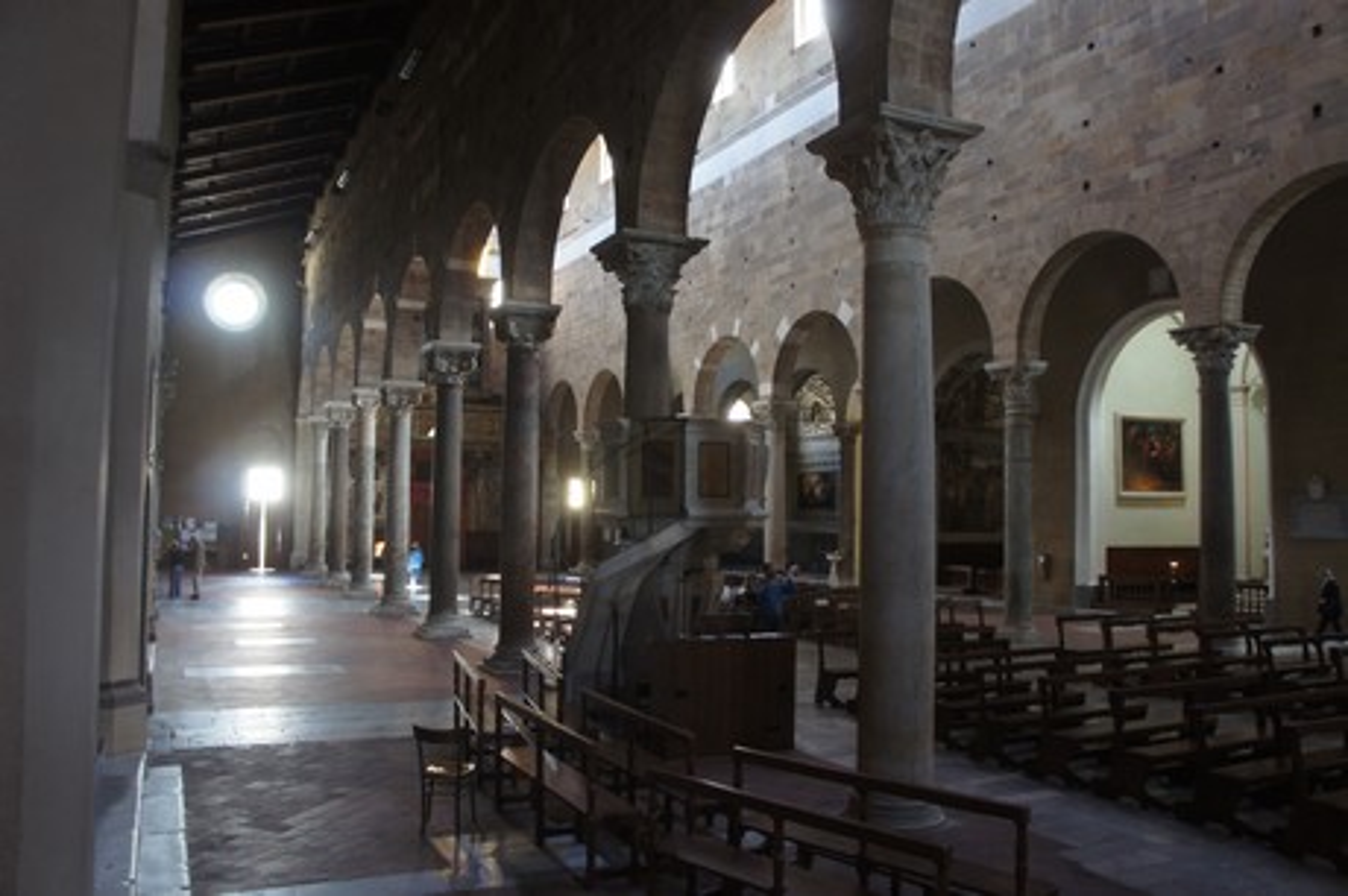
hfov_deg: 67.4
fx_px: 1010
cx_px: 674
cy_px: 448
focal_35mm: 27
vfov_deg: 47.9
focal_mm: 18
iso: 1000
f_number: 3.5
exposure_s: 1/30
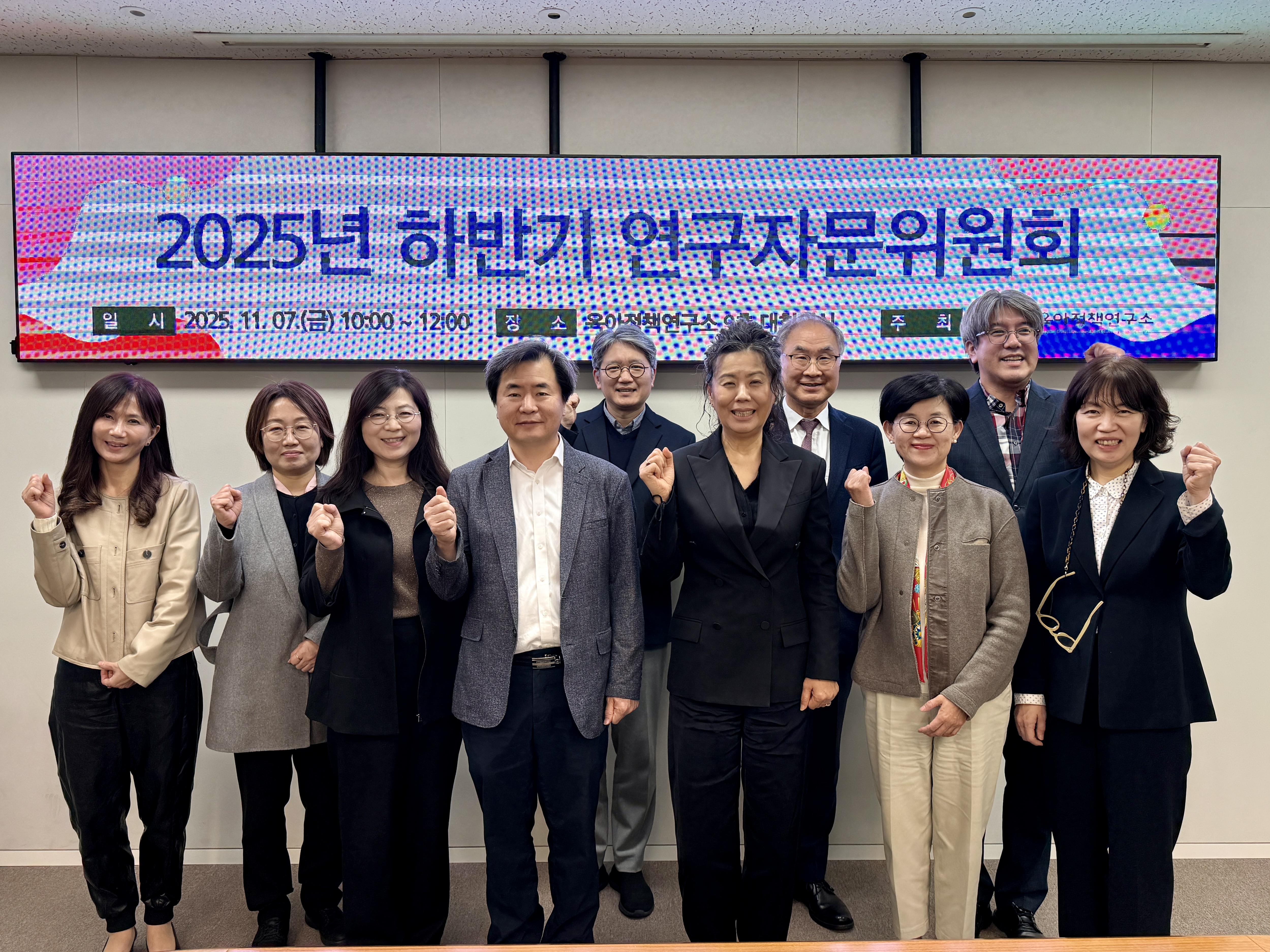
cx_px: 635
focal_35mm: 24
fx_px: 880
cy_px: 476
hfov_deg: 71.6
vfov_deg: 56.8
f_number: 1.78
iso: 200
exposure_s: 1/240
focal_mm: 6.76
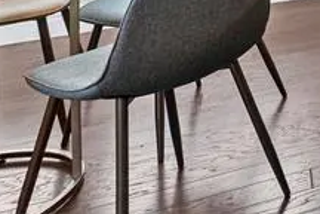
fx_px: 697
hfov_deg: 15.4
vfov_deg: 14.3
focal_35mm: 78
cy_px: -224
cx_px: 751
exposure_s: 2.5
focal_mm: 11
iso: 125
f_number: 8
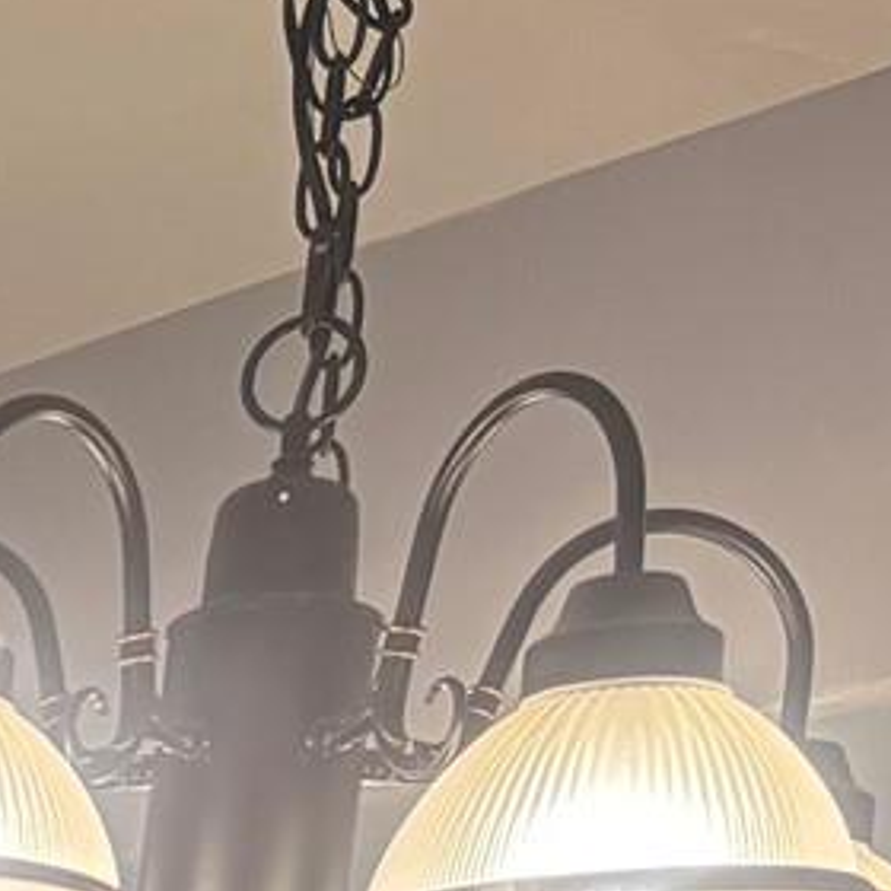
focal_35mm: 168
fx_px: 4892
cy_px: 2269
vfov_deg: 9.2
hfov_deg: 8.5
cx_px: -1900
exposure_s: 1/60
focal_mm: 5.96
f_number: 1.6
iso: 125
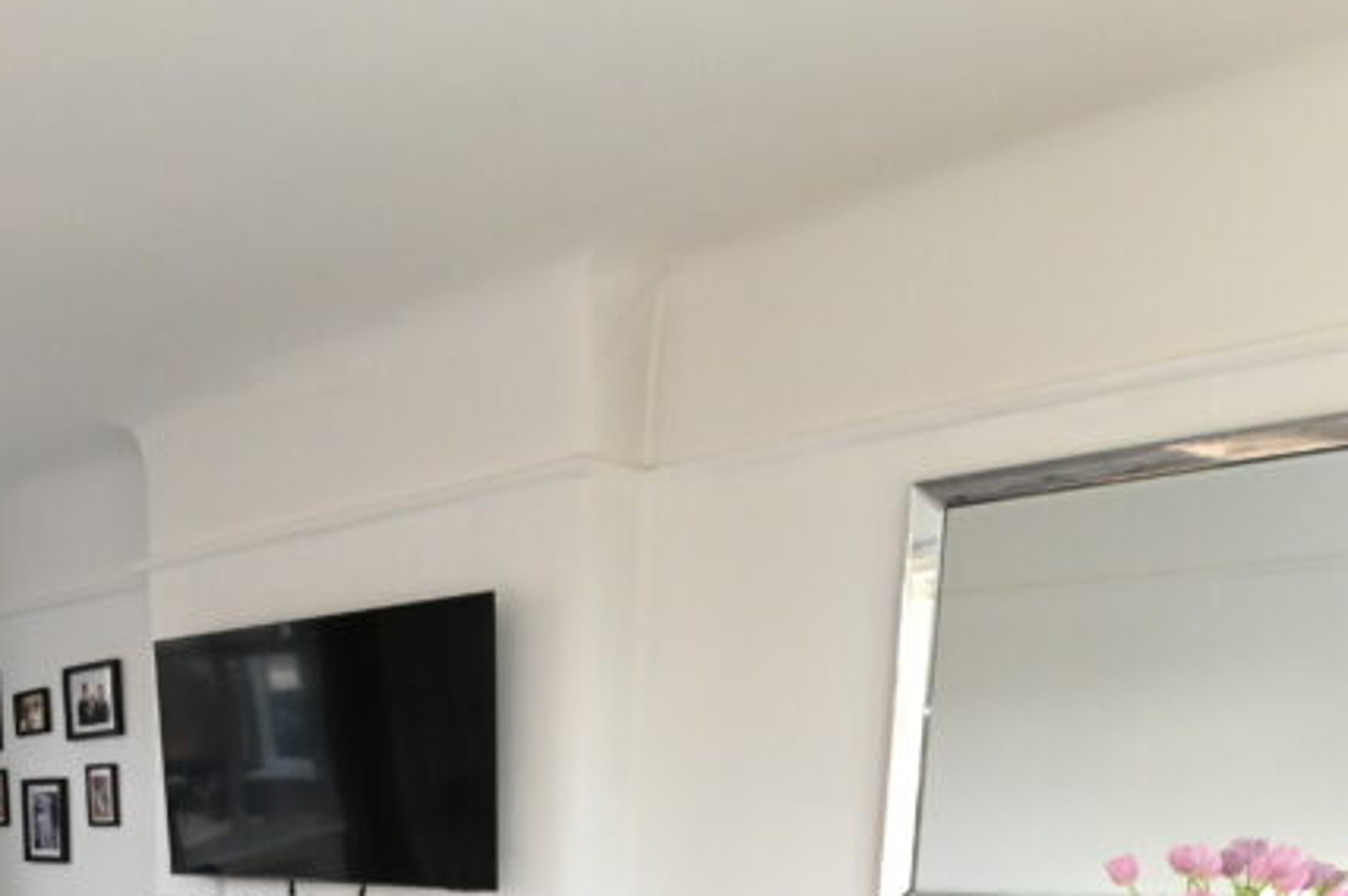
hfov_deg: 46.8
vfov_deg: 31.4
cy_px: 1052
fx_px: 1347
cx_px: 88
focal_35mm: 36
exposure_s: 1/200
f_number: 10
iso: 5000
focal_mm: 15
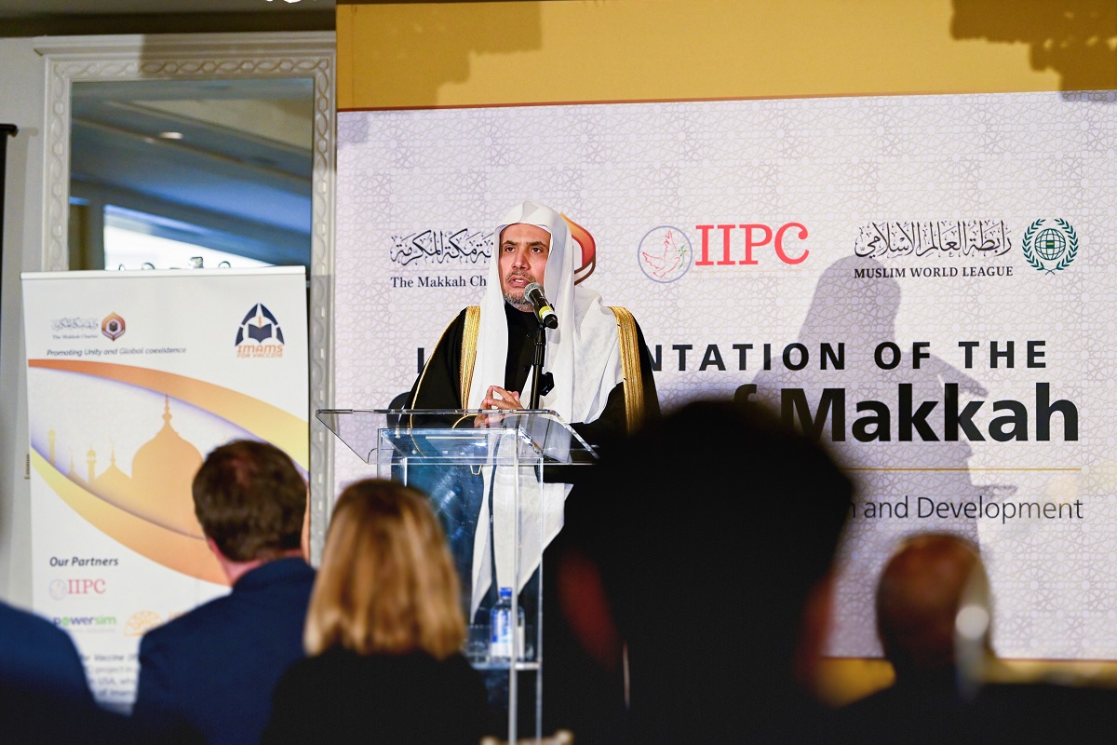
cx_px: 558
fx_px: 5274
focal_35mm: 170
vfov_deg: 8.1
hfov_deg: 12.1
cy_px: 372
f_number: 4
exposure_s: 1/400
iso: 7200
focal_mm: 170
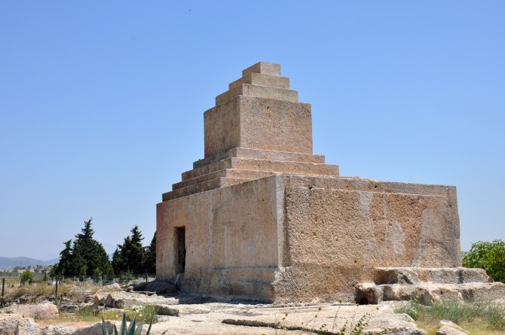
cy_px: 168
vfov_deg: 26.4
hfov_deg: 38.9
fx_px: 715
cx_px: 252
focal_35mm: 51
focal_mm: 34
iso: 200
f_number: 14
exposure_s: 1/200
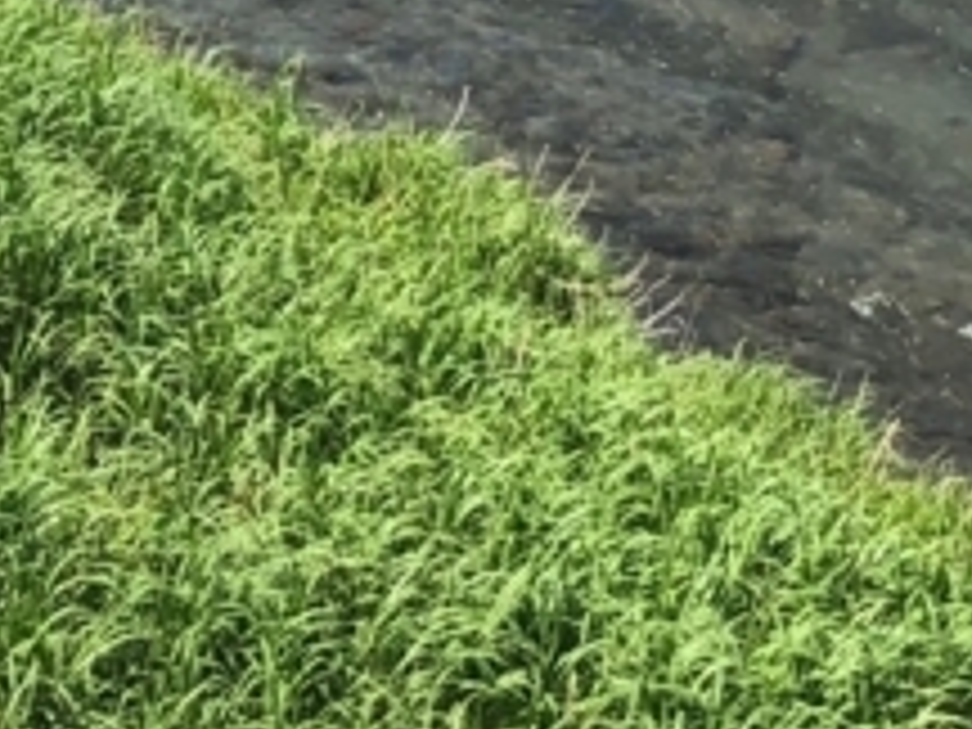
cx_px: -369
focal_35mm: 133
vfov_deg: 10.3
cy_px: -711
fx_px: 3735
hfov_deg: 14.1
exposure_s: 1/762
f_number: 1.8
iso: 20
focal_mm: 4
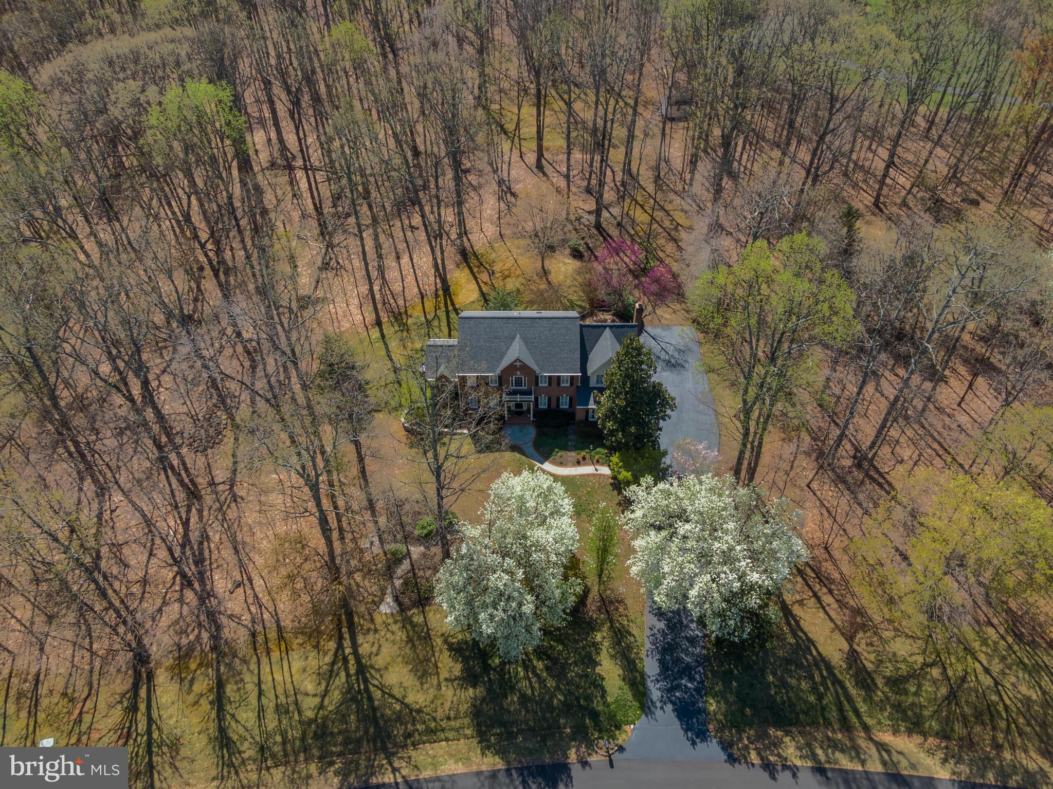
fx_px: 730
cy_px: 394
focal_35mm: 24
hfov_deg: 71.6
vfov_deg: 56.8
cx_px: 526
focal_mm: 4.39
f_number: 2.8
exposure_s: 1/1250
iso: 100
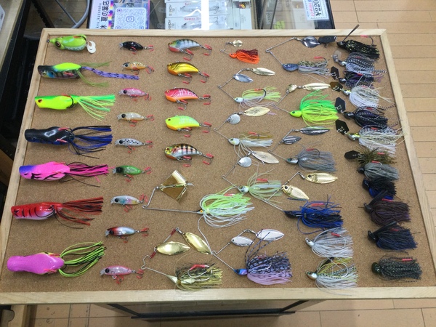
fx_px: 390
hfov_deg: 58.4
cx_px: 218
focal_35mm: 31
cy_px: 164
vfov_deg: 45.4
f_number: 2.4
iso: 32
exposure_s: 1/30
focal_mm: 3.3
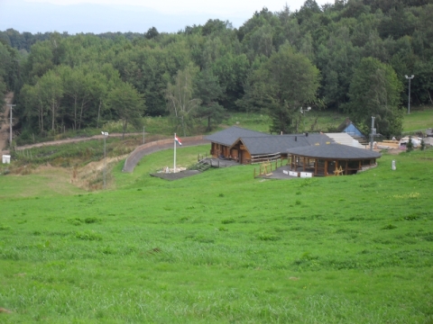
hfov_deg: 18.7
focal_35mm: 105
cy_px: 162
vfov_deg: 14.1
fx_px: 1313
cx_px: 216
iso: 100
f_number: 5.8
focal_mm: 18.9
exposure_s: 1/90
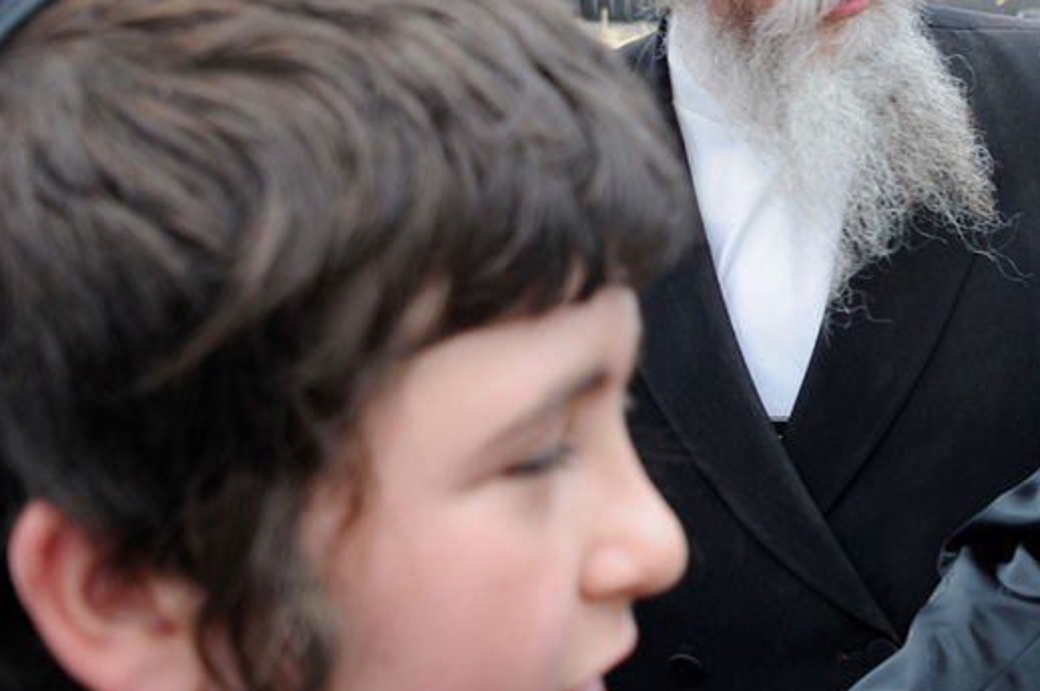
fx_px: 2395
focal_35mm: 83
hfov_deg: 23.7
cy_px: 215
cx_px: 988
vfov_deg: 16.4
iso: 250
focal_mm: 28
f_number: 5
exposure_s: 1/100
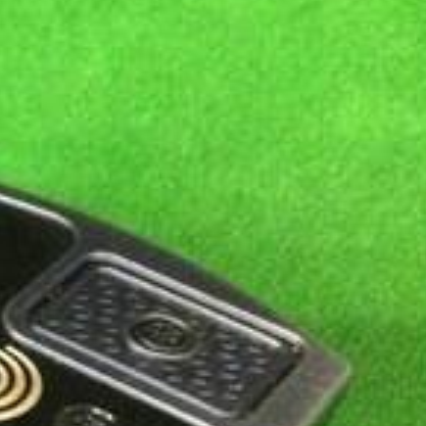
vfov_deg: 13.8
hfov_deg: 13.3
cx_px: -288
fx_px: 1685
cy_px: 564
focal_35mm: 121
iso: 250
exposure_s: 1/24
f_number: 2.4
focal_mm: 3.3
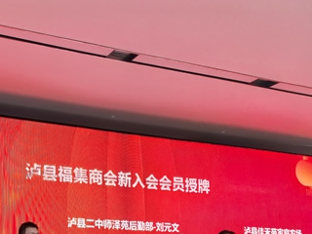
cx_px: 18
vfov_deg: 25.8
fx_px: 487
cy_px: 228
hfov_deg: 33.2
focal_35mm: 54
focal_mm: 5.52
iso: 50
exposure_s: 1/100
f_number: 1.9
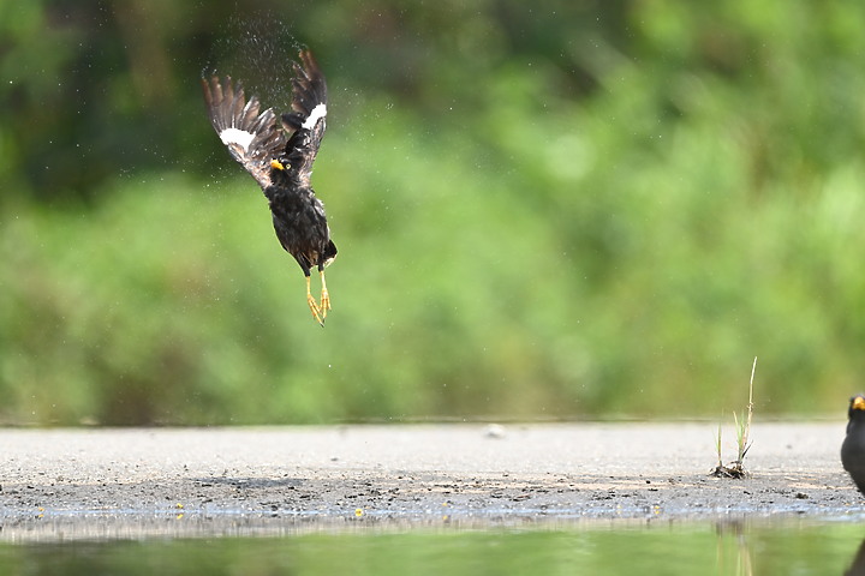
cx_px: 432
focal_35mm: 500
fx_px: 12013
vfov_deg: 2.7
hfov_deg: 4.1
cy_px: 288
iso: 900
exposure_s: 1/4000
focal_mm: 500
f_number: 5.6
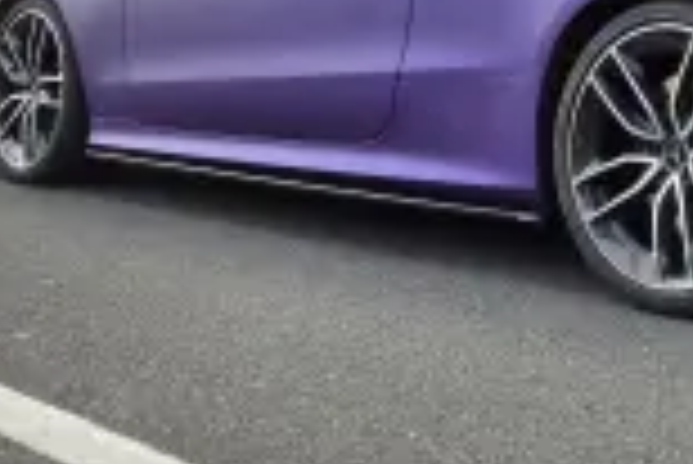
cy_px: -36
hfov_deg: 32.1
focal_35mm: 56
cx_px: 734
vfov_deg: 22.9
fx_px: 1079
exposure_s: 1/385
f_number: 1.8
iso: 25
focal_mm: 5.4
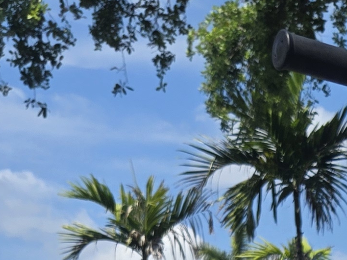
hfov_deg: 14.5
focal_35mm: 128
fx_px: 1283
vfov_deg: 9.6
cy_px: 709
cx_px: 497
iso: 25
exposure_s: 1/1839
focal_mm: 5.4
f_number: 1.8
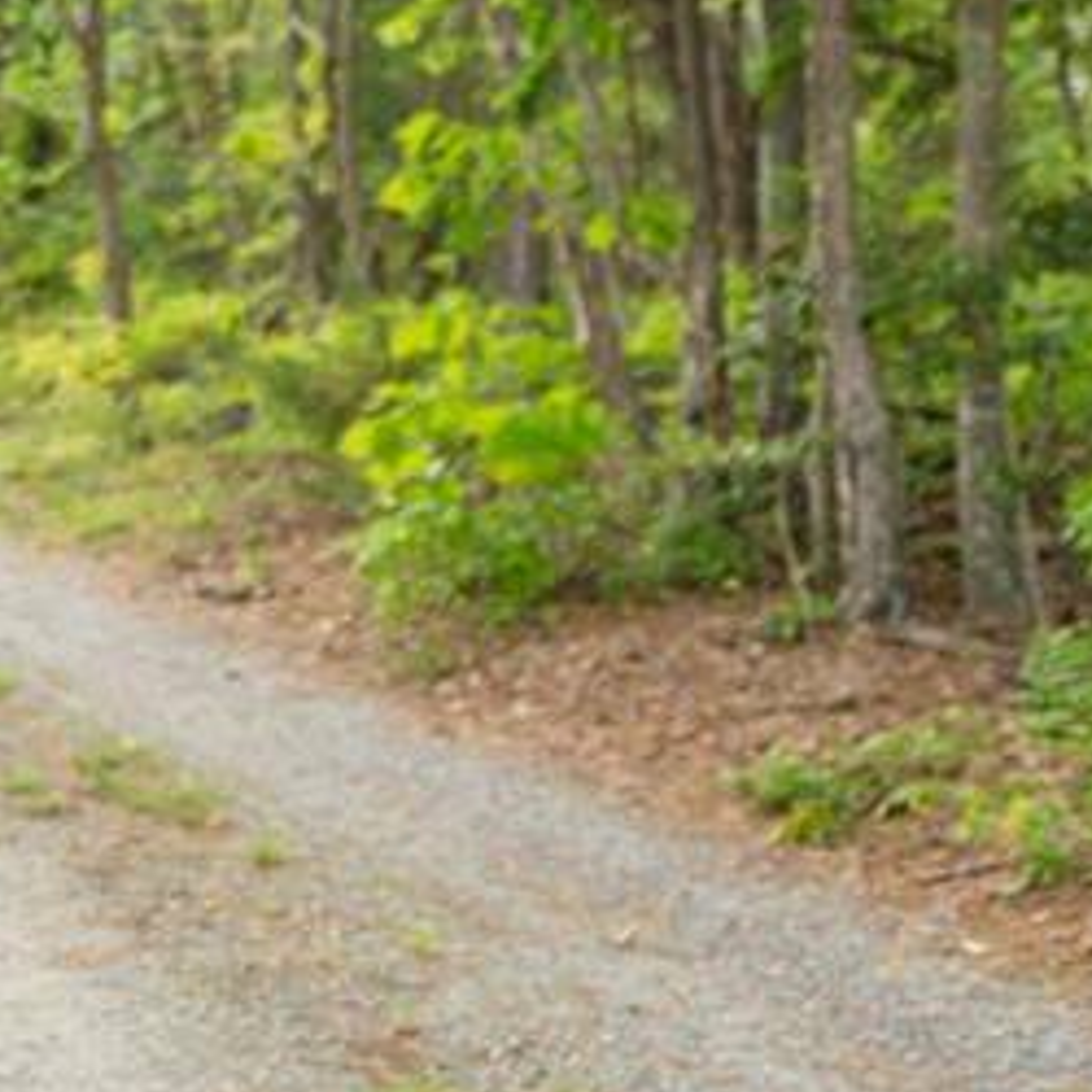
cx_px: -563
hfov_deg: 16.7
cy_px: 325
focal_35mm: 94
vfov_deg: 18.4
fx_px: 3355
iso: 250
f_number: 4
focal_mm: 27
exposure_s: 1/160
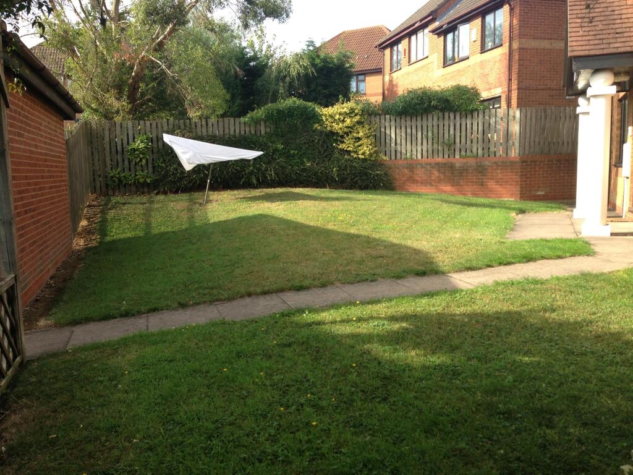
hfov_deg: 55.4
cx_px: 316
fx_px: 603
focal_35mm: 33
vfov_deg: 42.9
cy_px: 238
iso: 50
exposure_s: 1/407
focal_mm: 4.13
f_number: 2.4
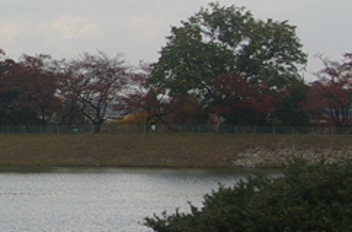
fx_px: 1736
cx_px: -314
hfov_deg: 10.7
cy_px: 122
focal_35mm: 178
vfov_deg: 7.7
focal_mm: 28
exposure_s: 1/350
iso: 200
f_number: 6.7
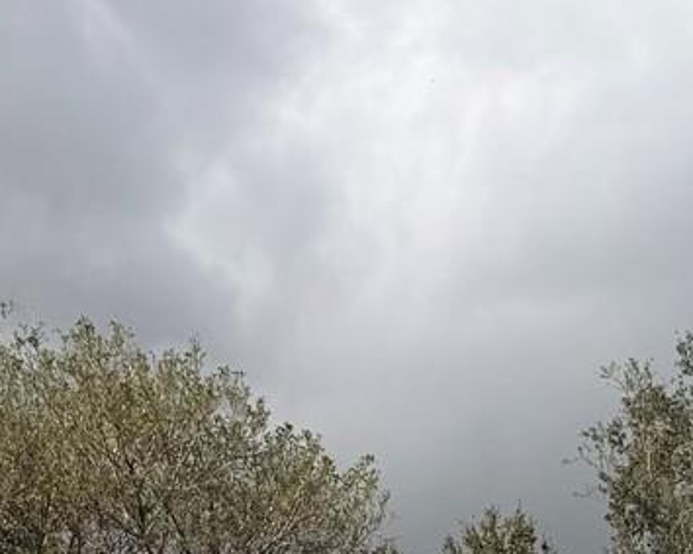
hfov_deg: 18.1
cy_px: 1016
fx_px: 2173
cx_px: 419
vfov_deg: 13.1
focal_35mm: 106
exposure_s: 1/8130
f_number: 1.78
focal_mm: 6.76
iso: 80
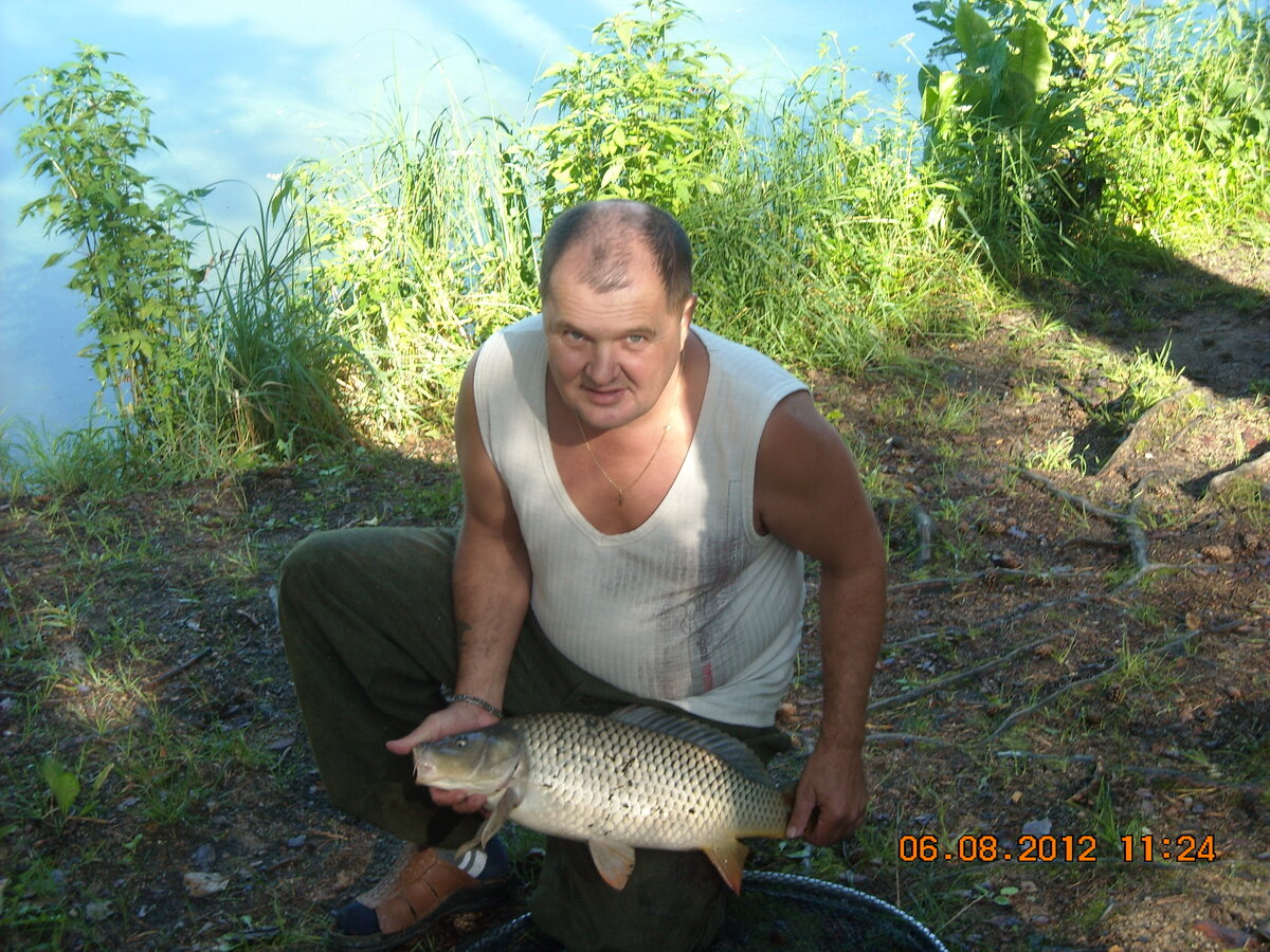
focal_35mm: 61
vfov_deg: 24.0
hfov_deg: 31.7
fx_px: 2238
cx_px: 635
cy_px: 476
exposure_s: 1/71
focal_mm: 9.87
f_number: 3.5
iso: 64
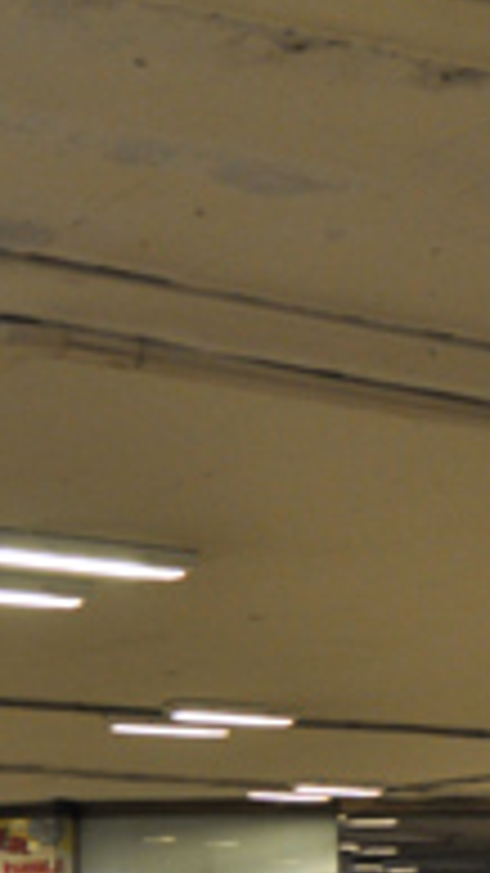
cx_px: 665
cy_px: 765
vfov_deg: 19.7
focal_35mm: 107
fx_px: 2474
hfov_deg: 11.0
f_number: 3.5
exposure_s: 1/50
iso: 800
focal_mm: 22
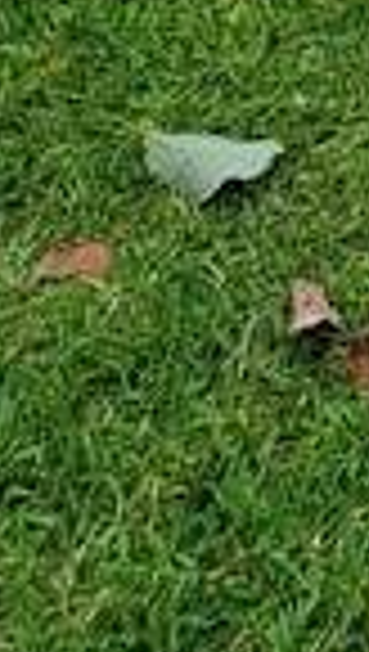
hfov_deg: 8.4
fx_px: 1732
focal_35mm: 100
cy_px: -931
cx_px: 1354
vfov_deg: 14.2
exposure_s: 1/588
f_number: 2.2
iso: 50
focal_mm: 2.2
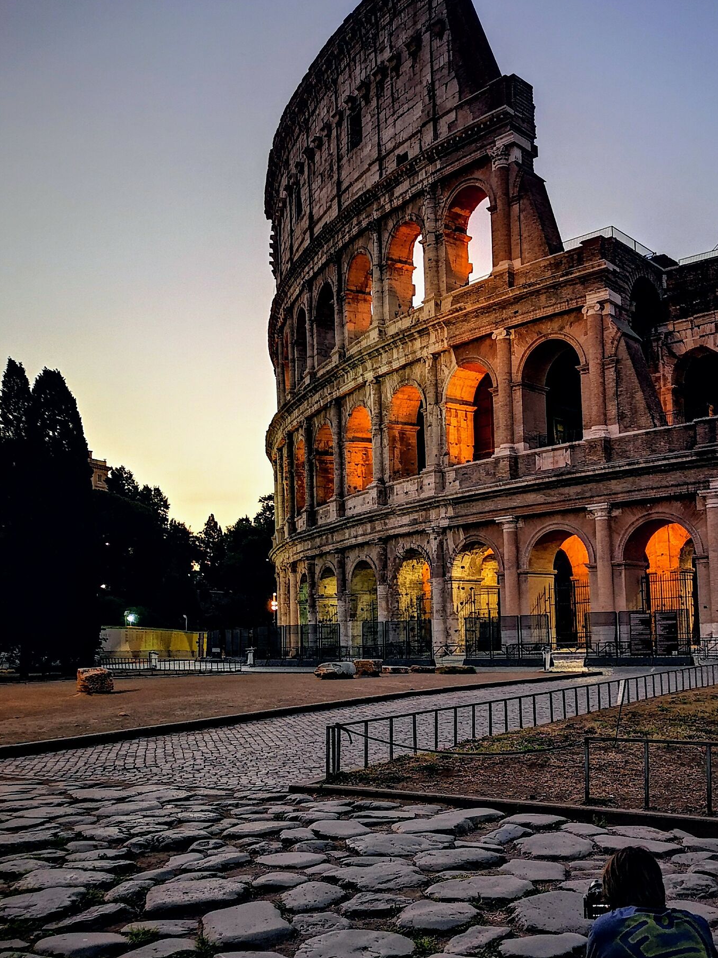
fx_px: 996
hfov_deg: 39.4
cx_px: 452
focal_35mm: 36
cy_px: 582
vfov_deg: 51.0
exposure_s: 4
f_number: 1.8
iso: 200
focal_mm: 5.58
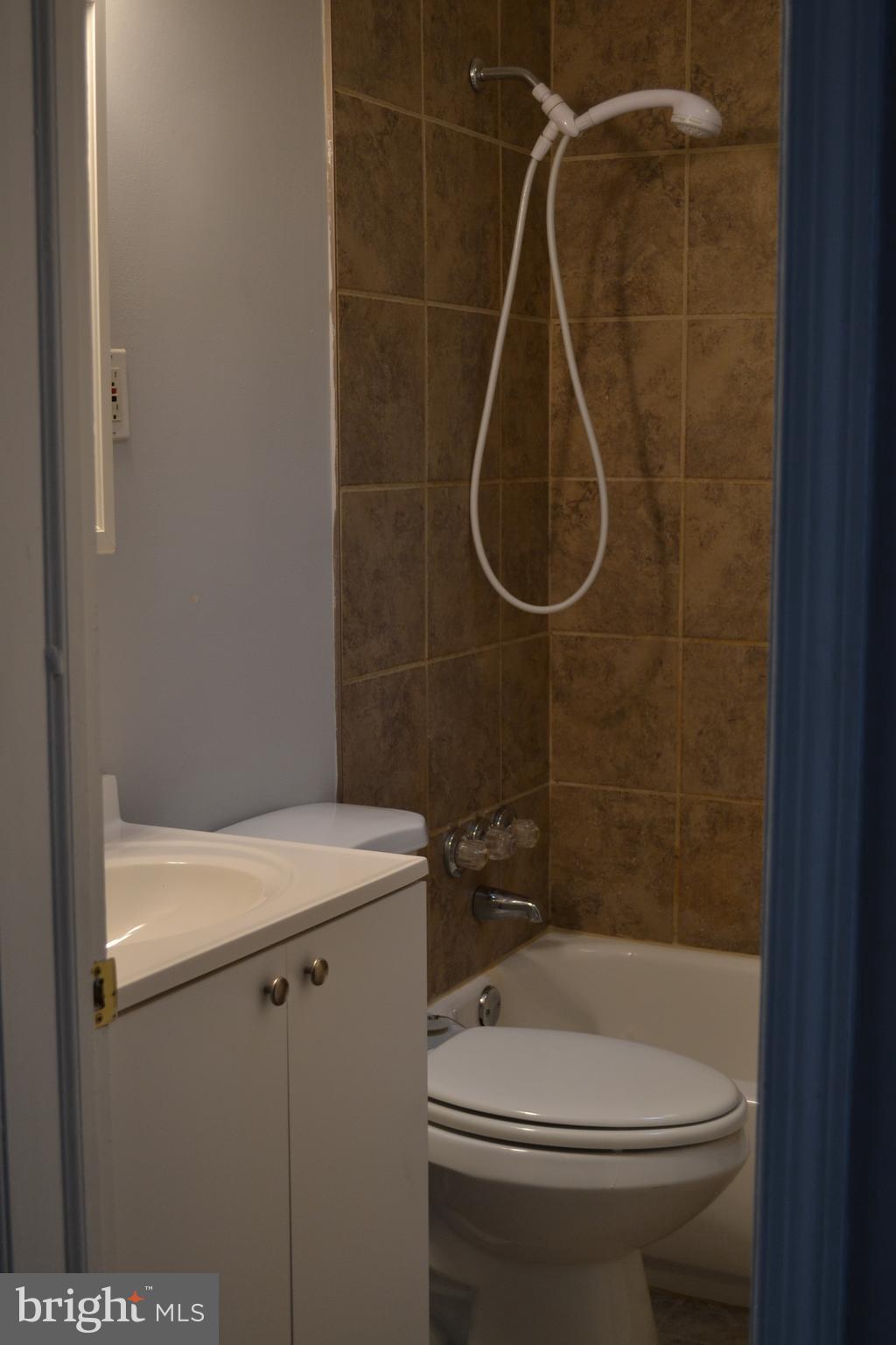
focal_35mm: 48
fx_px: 1792
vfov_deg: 41.1
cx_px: 448
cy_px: 672
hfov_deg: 28.1
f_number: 4.8
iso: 450
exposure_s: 1/60
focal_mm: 32
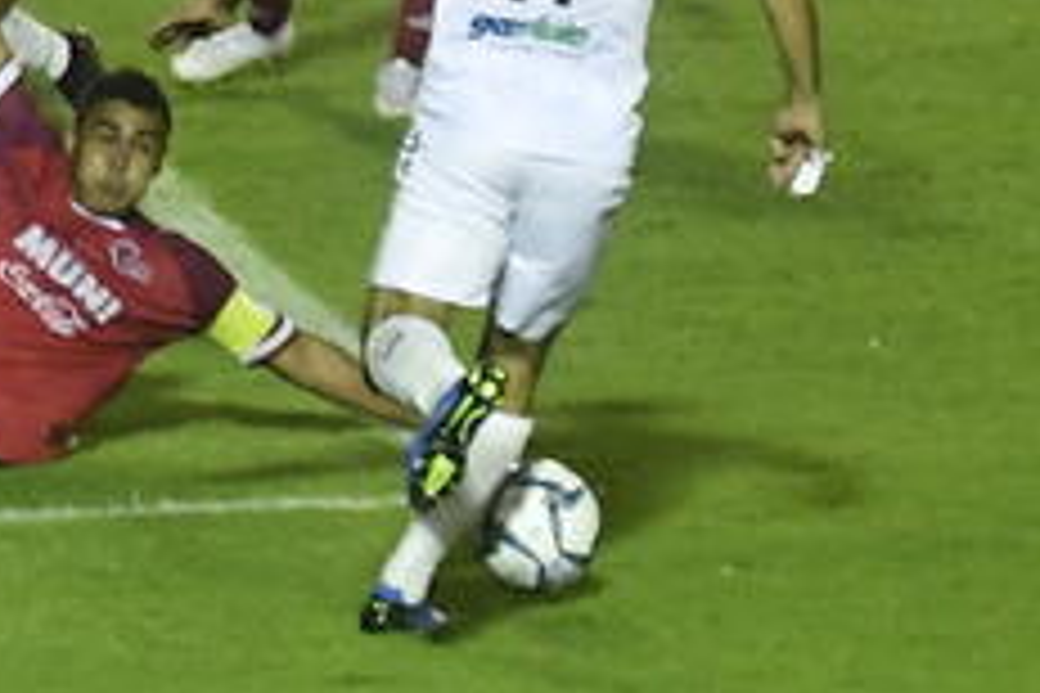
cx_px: -909
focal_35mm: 733
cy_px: -259
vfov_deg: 1.9
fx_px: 21174
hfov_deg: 2.8
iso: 3200
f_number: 2.8
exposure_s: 1/2000
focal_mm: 120
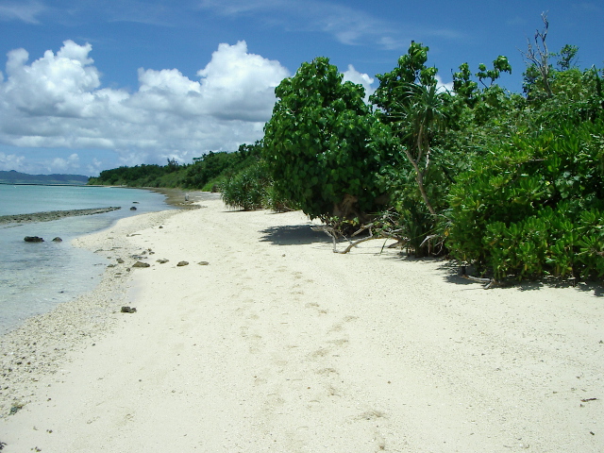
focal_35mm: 38
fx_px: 663
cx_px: 302
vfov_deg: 37.7
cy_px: 226
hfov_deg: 49.0
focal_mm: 5.8
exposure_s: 1/1000
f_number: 4.8
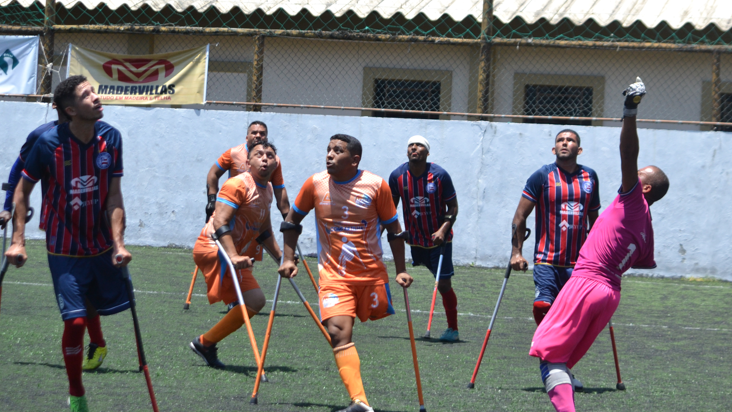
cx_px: 403
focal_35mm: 113
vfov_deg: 10.8
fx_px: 2187
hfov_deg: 19.0
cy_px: 176
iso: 400
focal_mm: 55
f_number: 6.3
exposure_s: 1/1600
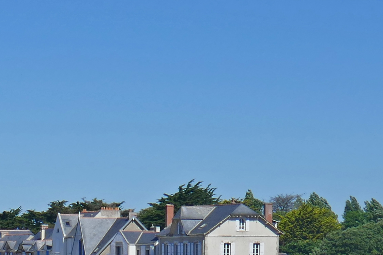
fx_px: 1968
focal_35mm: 185
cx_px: -34
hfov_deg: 11.0
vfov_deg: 7.2
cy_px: 469
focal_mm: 13.8
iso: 125
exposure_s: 1/1000
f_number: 5.6
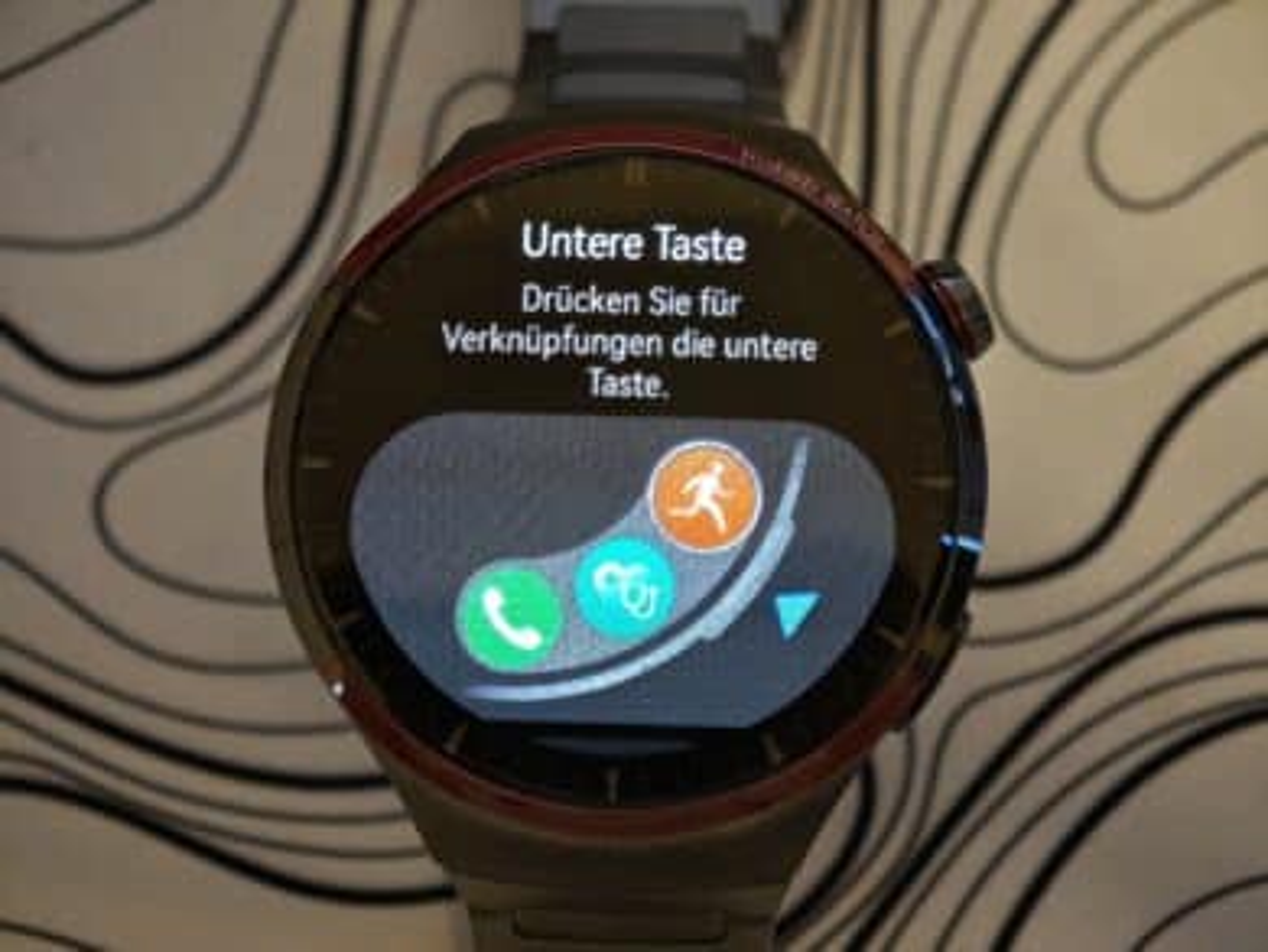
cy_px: 476
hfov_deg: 26.0
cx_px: 634
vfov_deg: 19.7
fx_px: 2749
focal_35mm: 75
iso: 125
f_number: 1.8
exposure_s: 1/100
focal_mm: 12.28
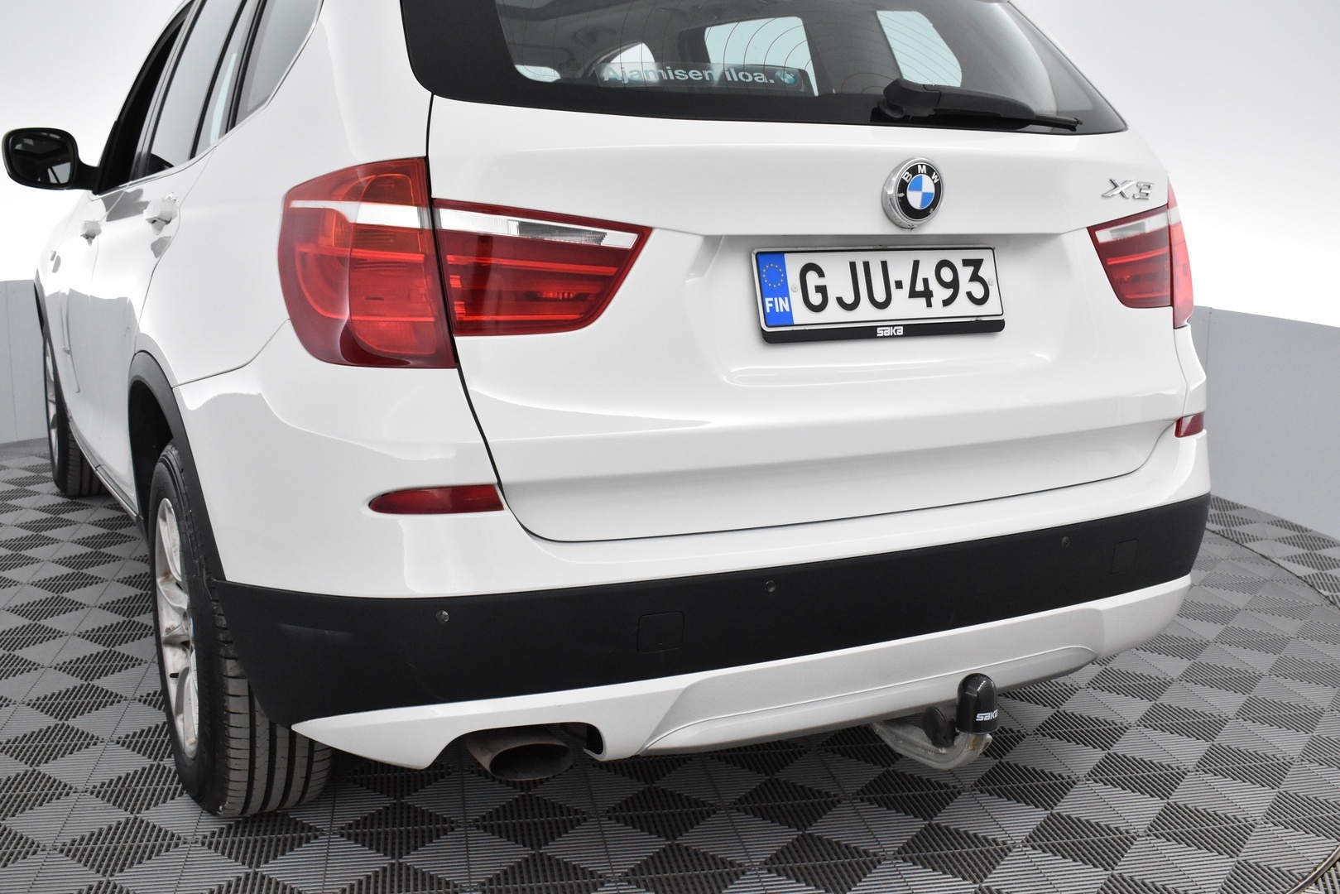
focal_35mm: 36
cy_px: 447
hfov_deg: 53.1
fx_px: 1340
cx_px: 670
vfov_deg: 36.9
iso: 3200
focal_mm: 24
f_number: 6.3
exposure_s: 1/160
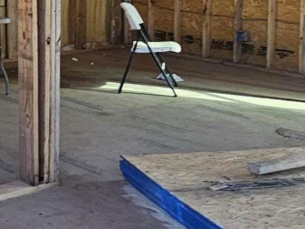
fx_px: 678
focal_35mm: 77
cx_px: -89
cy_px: -4
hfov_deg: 22.7
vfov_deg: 18.6
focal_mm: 2.2
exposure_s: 1/77.4
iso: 64
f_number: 2.2
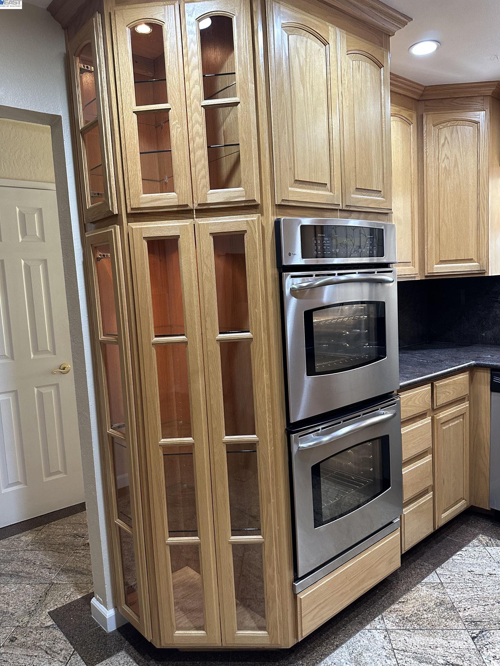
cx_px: 242
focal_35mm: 25
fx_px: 481
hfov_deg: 54.9
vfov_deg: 69.4
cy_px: 344
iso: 320
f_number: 1.78
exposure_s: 1/60
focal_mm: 6.86
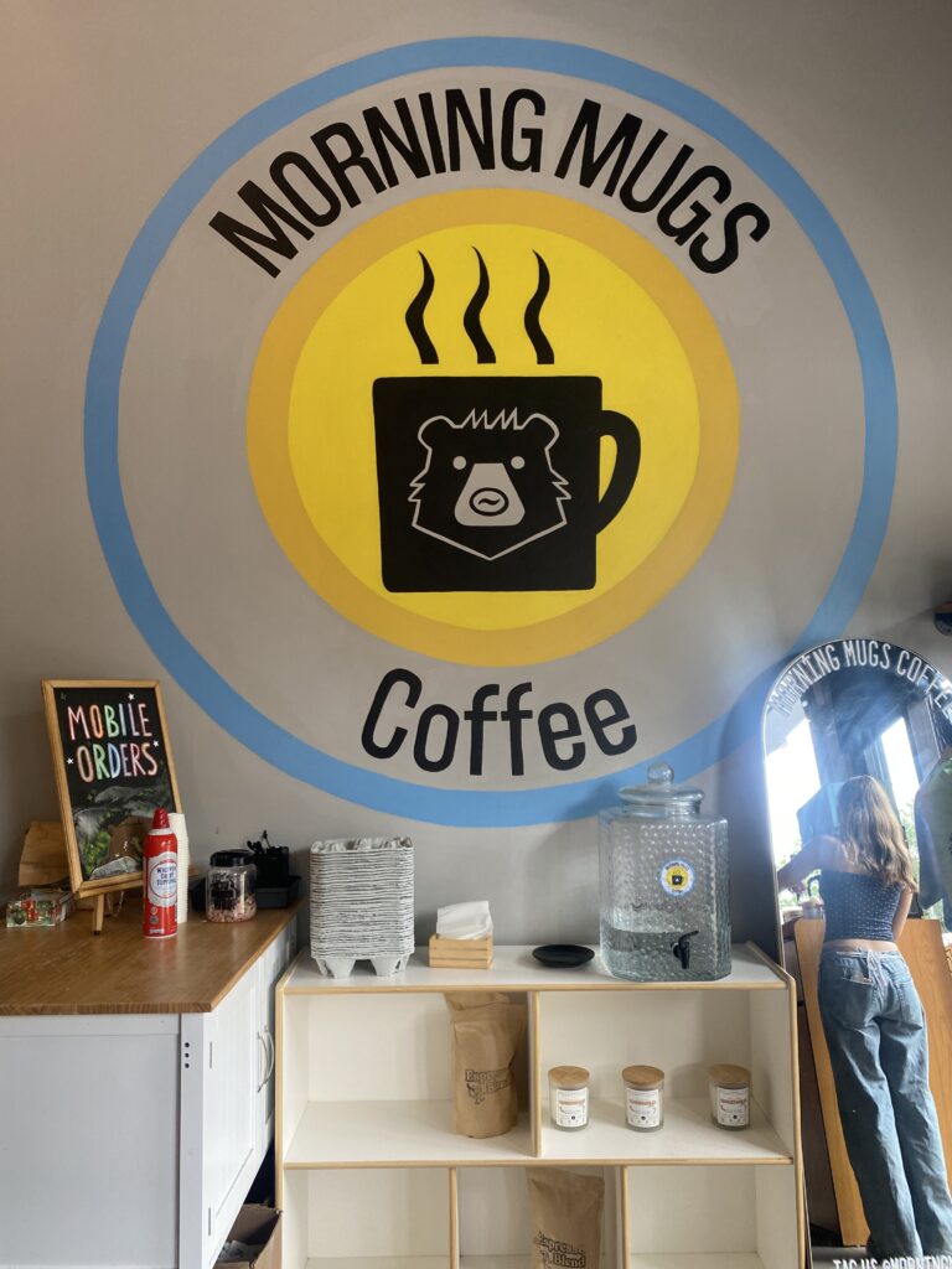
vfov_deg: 67.3
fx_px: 953
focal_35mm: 26
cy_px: 634
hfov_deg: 53.1
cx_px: 476
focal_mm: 4.25
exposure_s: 1/120
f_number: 1.8
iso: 100
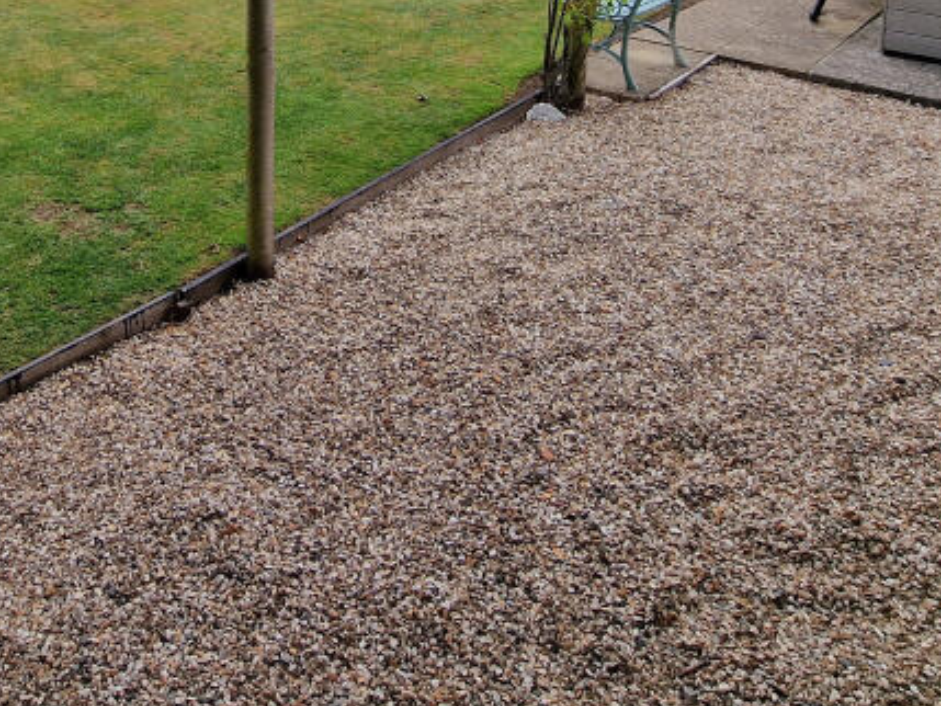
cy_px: -72
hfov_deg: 57.2
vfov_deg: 37.8
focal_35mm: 31
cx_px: 325
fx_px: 843
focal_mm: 2.2
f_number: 2.2
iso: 50
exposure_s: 1/1952
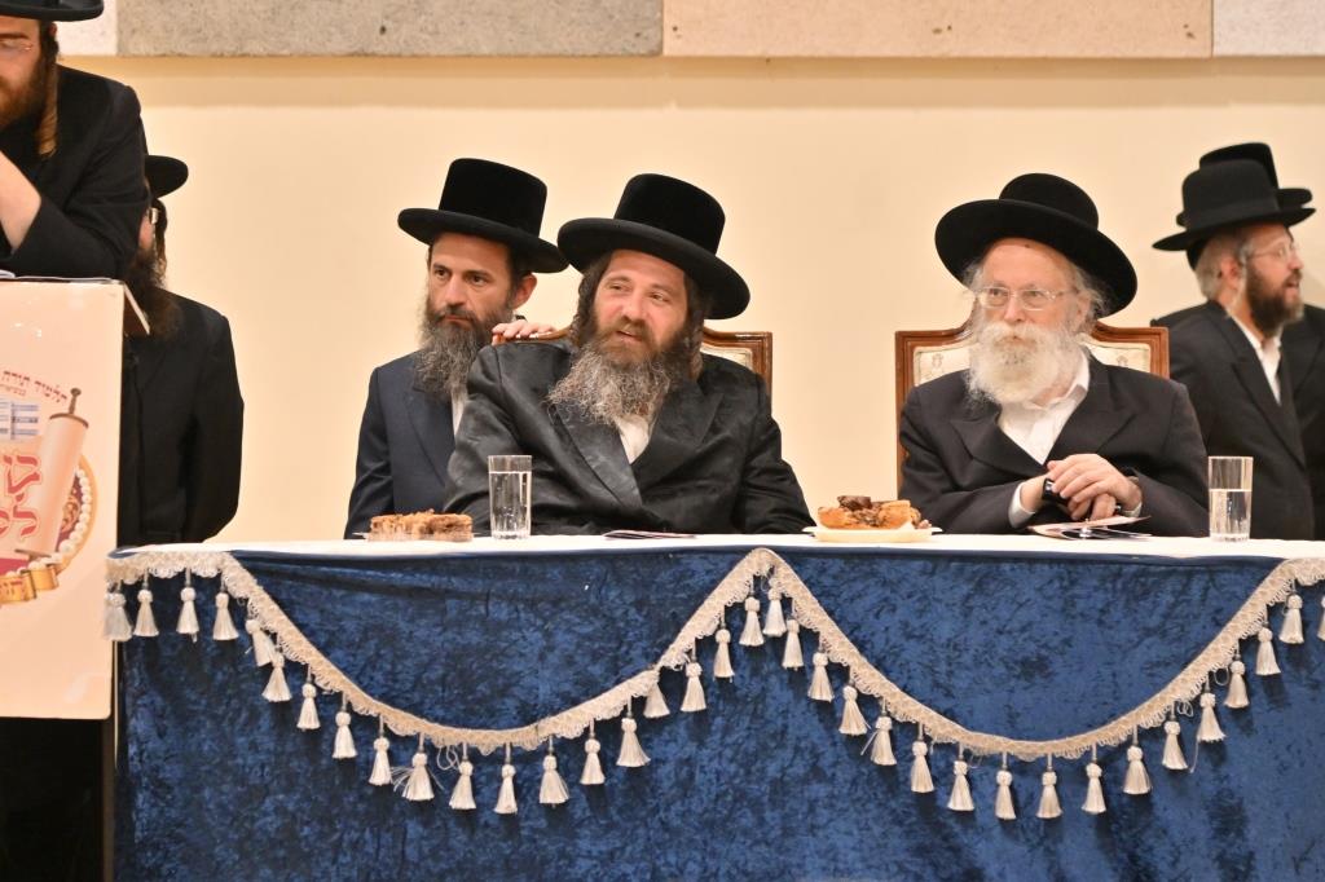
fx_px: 6622
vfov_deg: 7.6
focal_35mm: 180
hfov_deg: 11.4
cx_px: 662
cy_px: 441
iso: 1250
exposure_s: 1/250
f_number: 4
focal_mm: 120
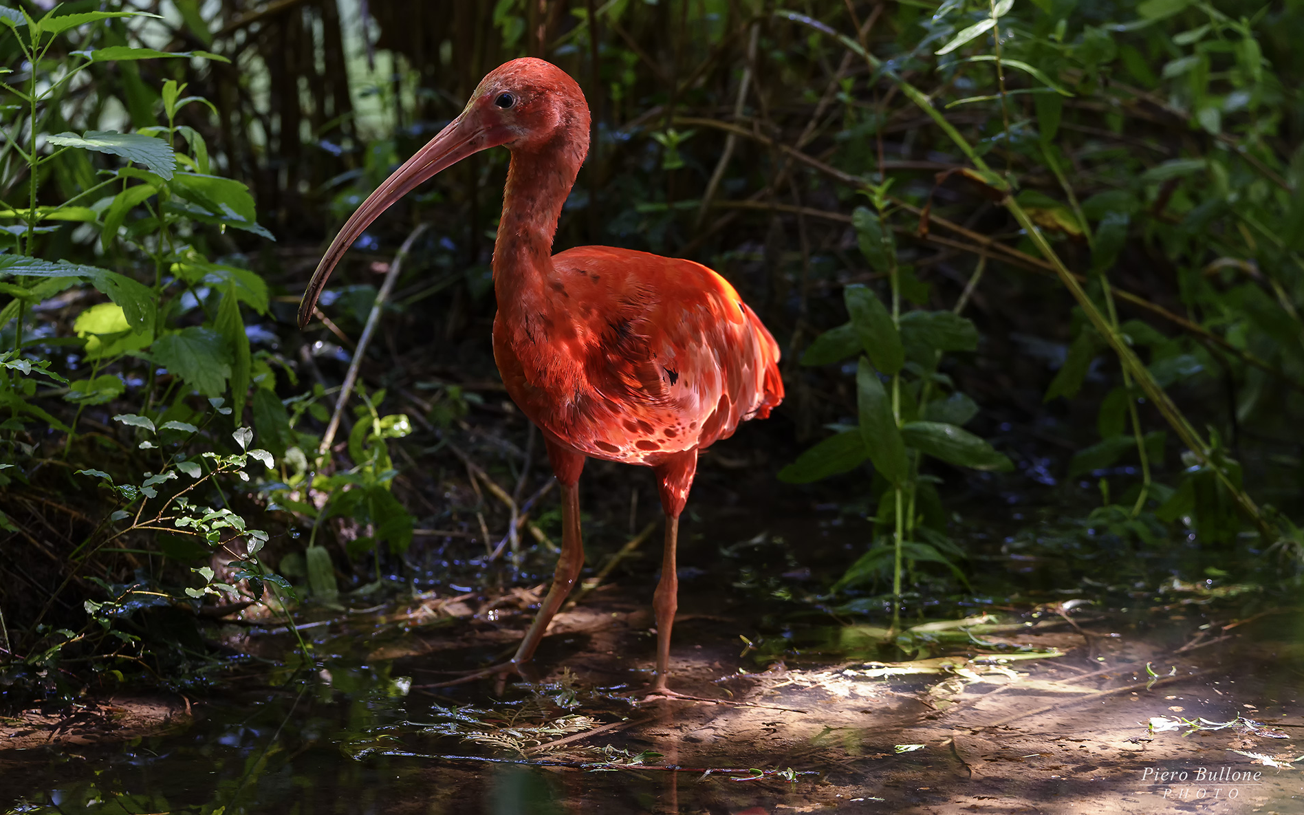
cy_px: 392
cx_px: 652
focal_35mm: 286
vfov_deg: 4.6
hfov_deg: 7.3
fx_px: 10164
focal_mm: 280
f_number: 7.1
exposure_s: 1/100
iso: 2000
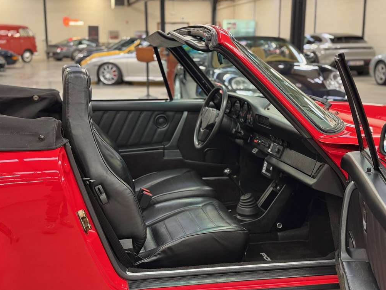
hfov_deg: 38.9
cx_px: 195
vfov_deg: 29.7
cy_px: 147
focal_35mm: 49
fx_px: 546
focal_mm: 6.76
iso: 250
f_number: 1.78
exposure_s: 1/50
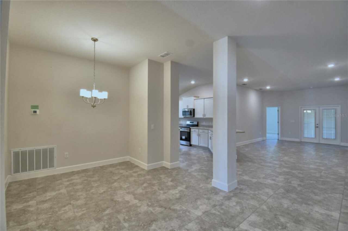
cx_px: 174
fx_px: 145
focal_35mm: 15
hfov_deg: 100.4
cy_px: 116
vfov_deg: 77.3
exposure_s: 1/50
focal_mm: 10
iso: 400
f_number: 4.5
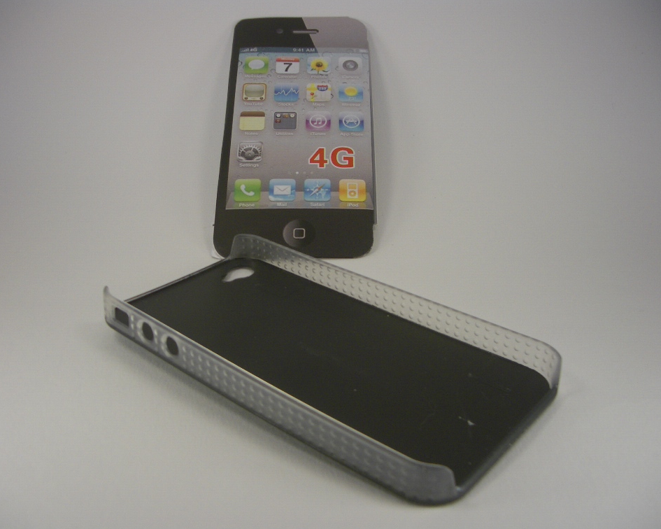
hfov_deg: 49.1
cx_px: 320
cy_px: 264
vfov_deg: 40.1
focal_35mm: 37
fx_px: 724
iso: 50
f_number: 2.6
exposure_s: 1/400
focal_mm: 5.8
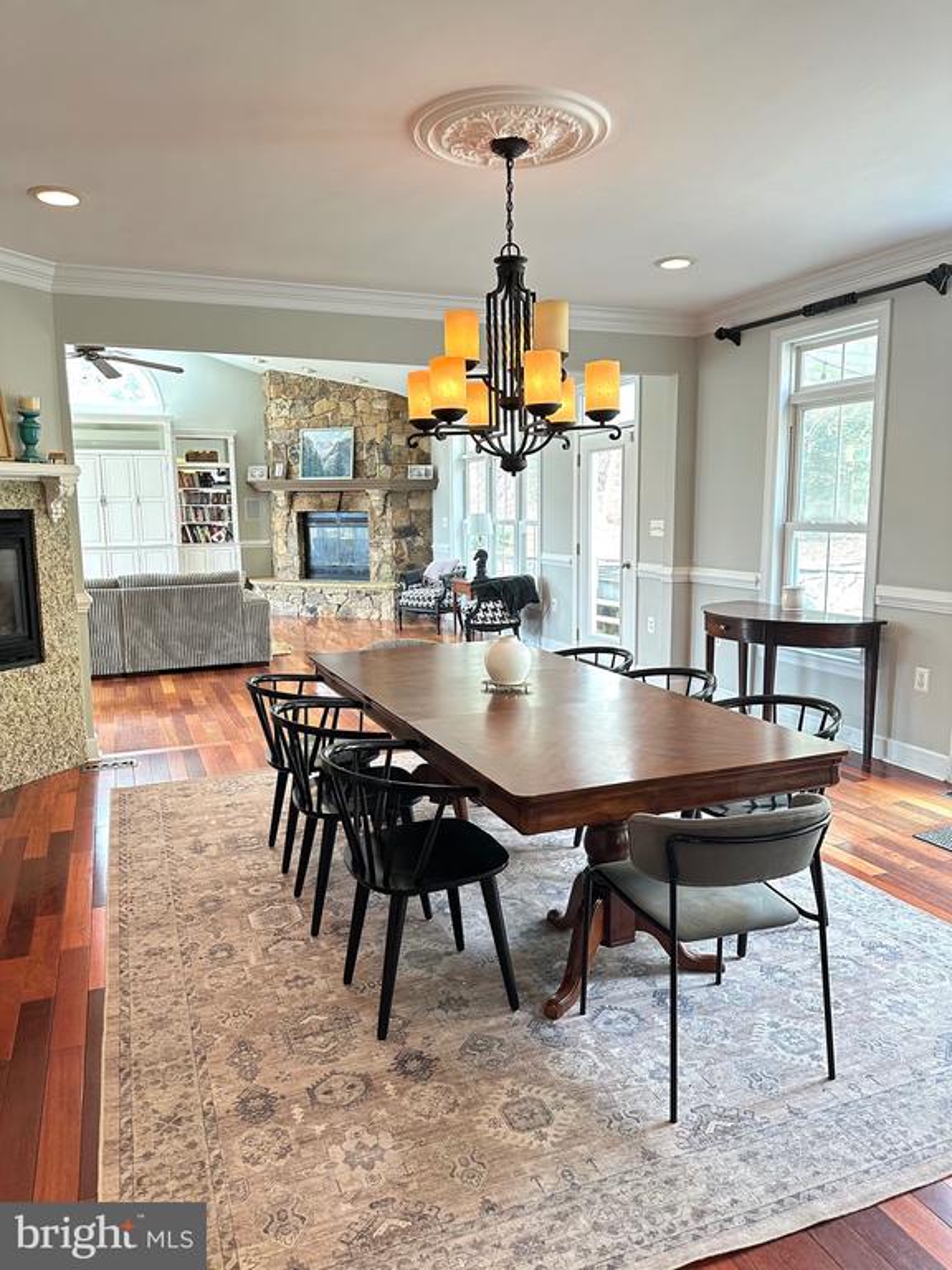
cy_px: 635
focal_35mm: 24
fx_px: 880
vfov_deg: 71.6
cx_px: 476
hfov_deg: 56.8
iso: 250
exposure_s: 1/60
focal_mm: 6.86
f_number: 1.78
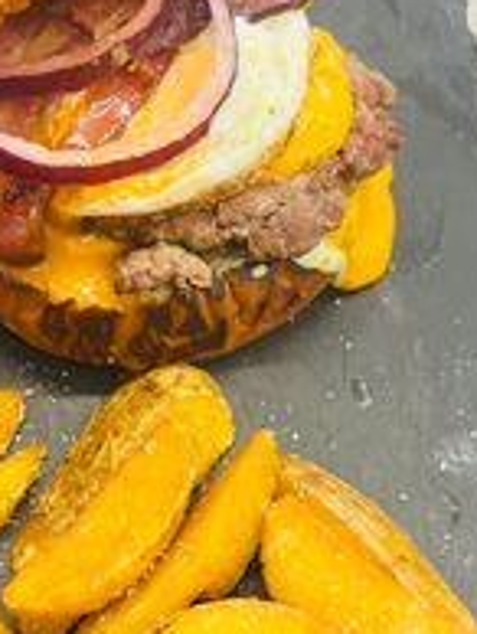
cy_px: 418
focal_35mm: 57
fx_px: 1045
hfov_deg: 25.5
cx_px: 131
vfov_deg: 33.5
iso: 125
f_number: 1.5
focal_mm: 5.7
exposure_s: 1/121
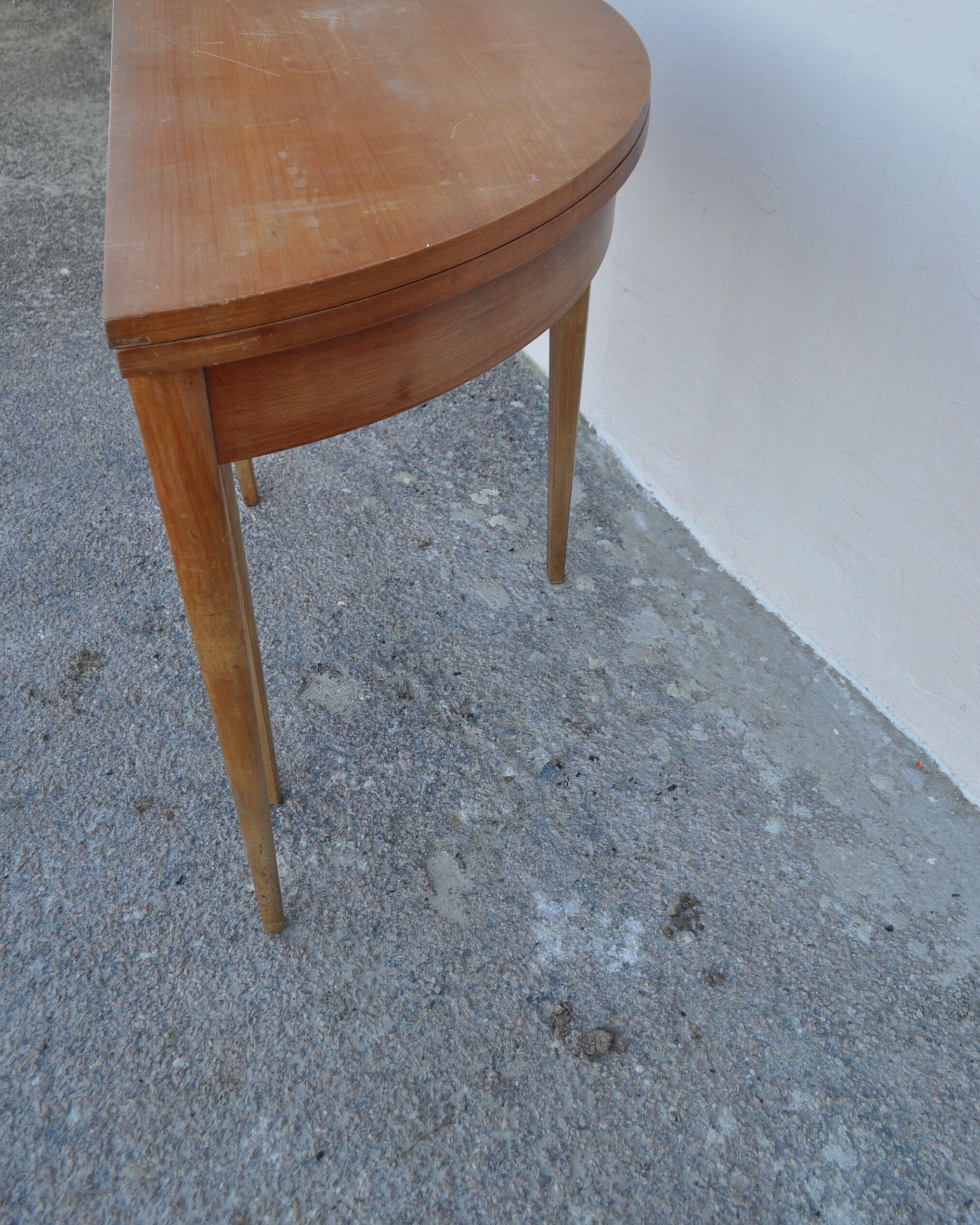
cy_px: 498
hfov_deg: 45.8
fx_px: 1160
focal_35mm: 32
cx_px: 497
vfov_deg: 55.3
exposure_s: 1/125
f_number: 5.6
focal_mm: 18
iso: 280
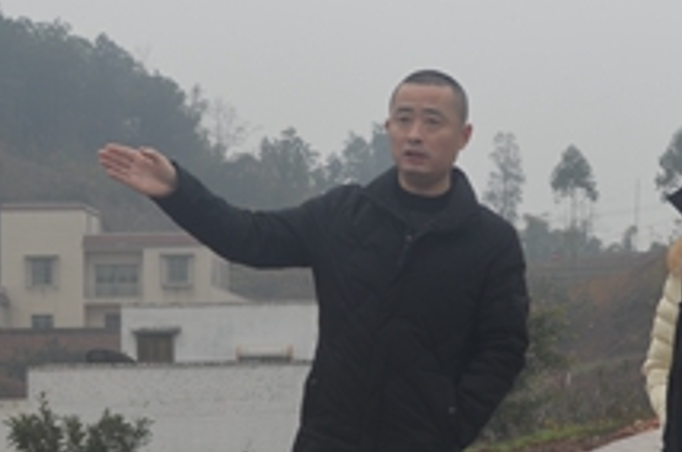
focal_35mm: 140
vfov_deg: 9.8
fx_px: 2648
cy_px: 317
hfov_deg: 14.6
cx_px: 561
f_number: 8
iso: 200
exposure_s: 1/250
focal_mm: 40
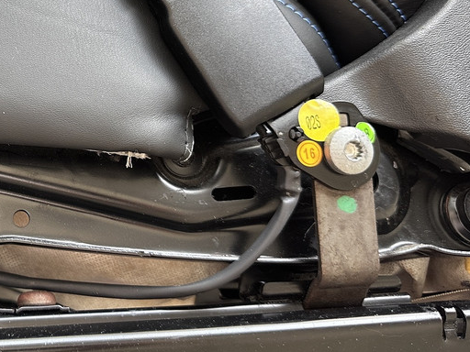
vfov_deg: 28.5
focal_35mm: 50
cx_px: 31
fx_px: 679
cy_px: 75
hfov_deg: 35.5
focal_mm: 6.86
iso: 200
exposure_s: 1/60
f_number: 1.78
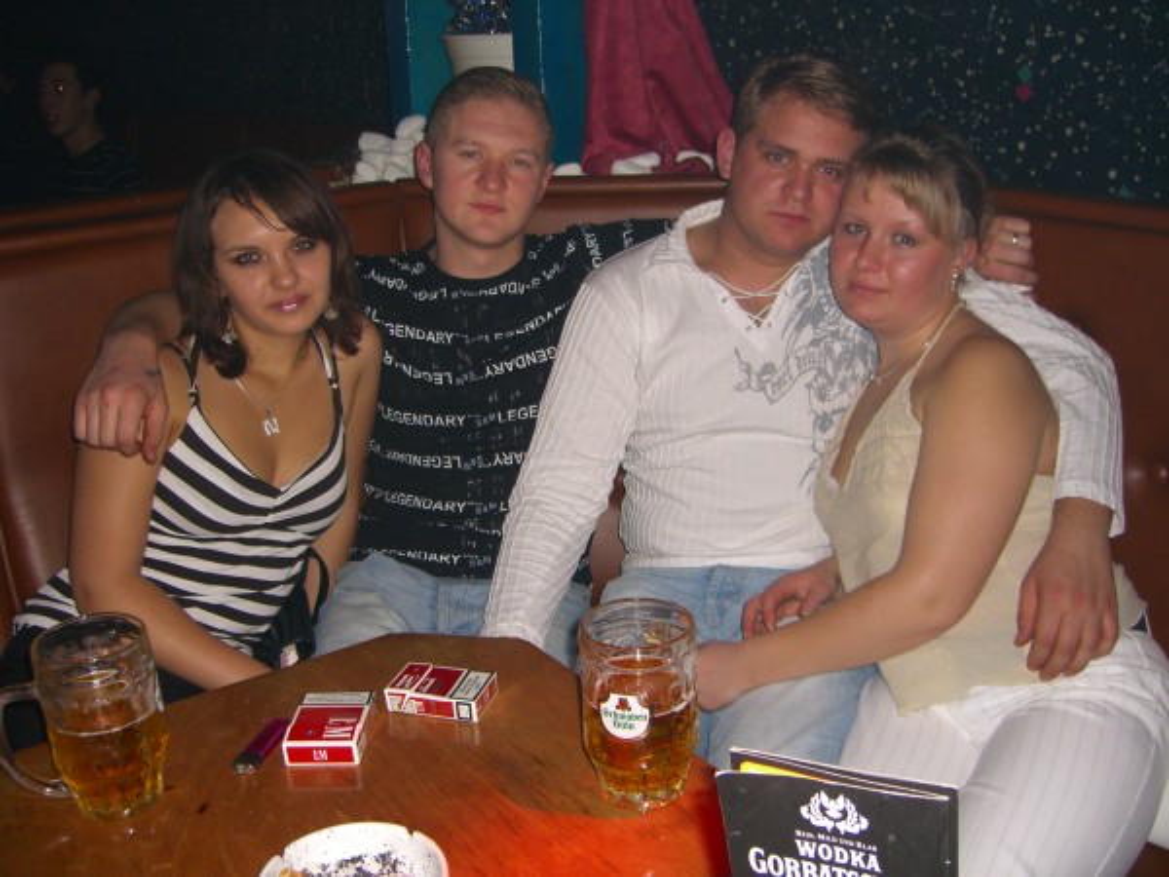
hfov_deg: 49.0
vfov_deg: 37.7
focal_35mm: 38
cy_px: 438
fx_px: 1283
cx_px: 584
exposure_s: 1/60
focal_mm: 7.9
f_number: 2.8
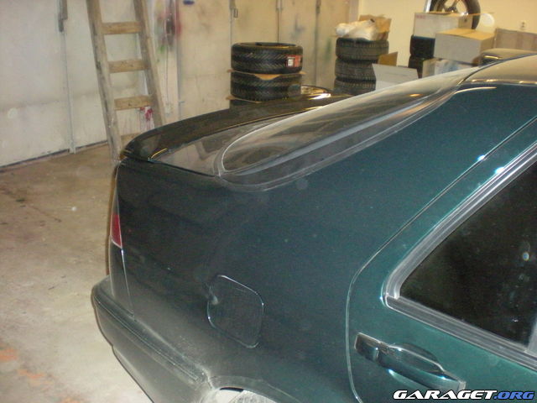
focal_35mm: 38
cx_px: 268
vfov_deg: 37.7
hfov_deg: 49.0
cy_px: 202
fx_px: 589
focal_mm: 6.3
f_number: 3.1
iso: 800
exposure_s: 1/60
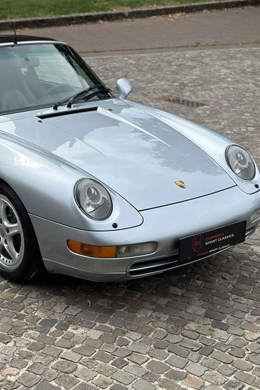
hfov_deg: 20.1
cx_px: 44
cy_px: 196
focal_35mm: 67
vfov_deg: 30.1
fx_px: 725
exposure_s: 1/4184
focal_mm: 6.86
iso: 100
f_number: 1.78
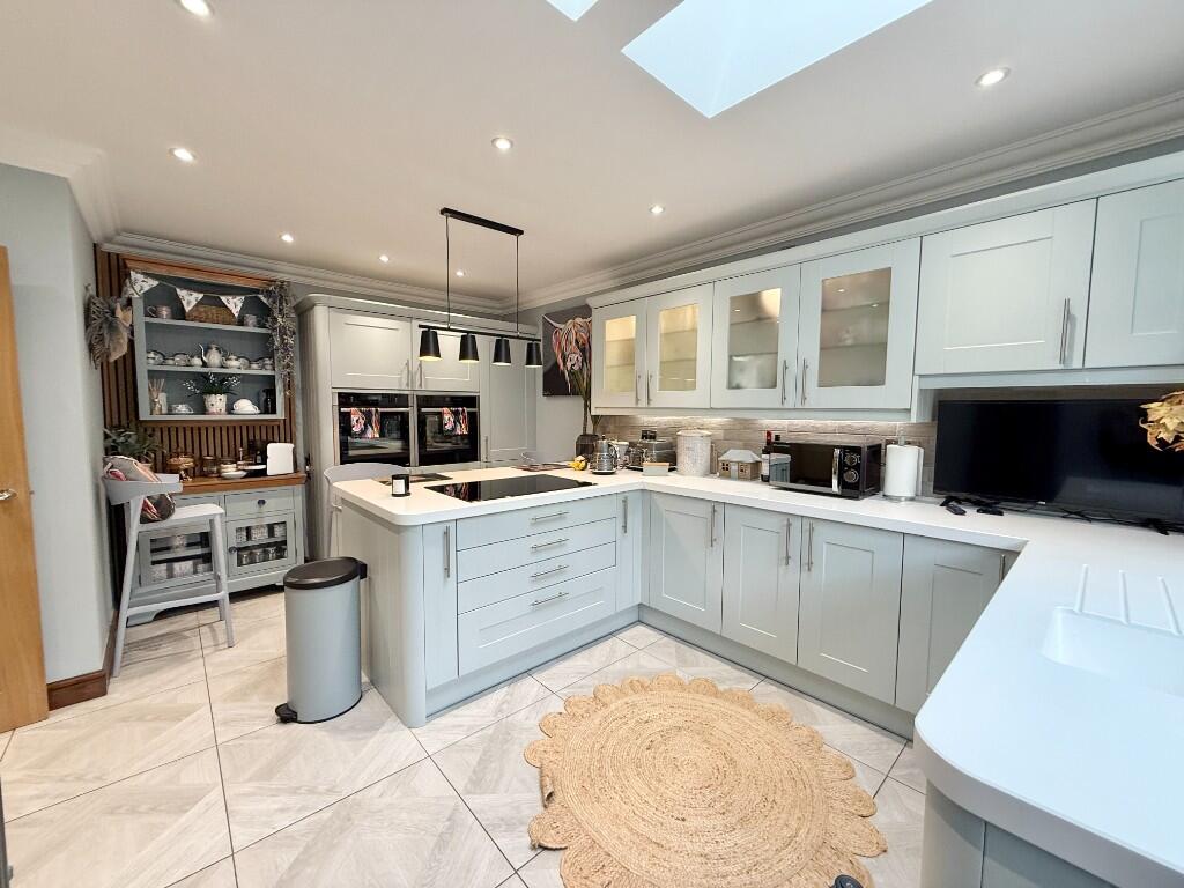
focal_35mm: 14
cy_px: 444
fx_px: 479
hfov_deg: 102.1
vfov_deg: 85.7
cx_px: 592
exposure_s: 1/100
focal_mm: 2.22
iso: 160
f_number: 2.2
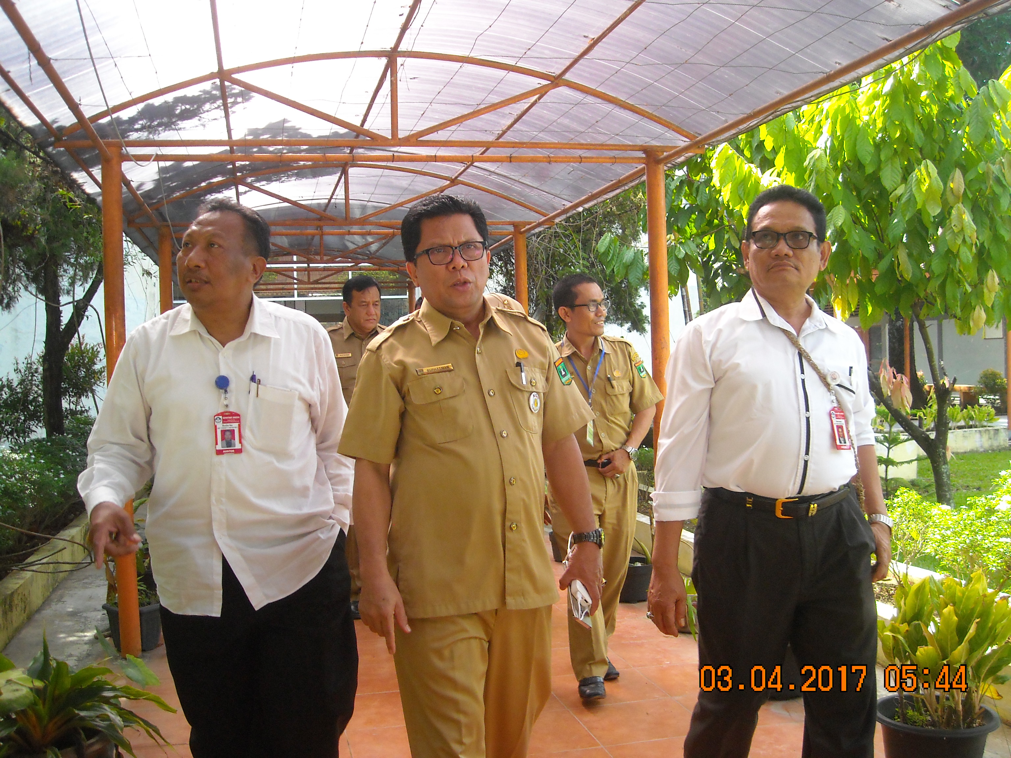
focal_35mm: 35
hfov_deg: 52.6
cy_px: 379
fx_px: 1022
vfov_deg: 40.7
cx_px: 506
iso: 168
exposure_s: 1/250
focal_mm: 5.7
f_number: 2.8
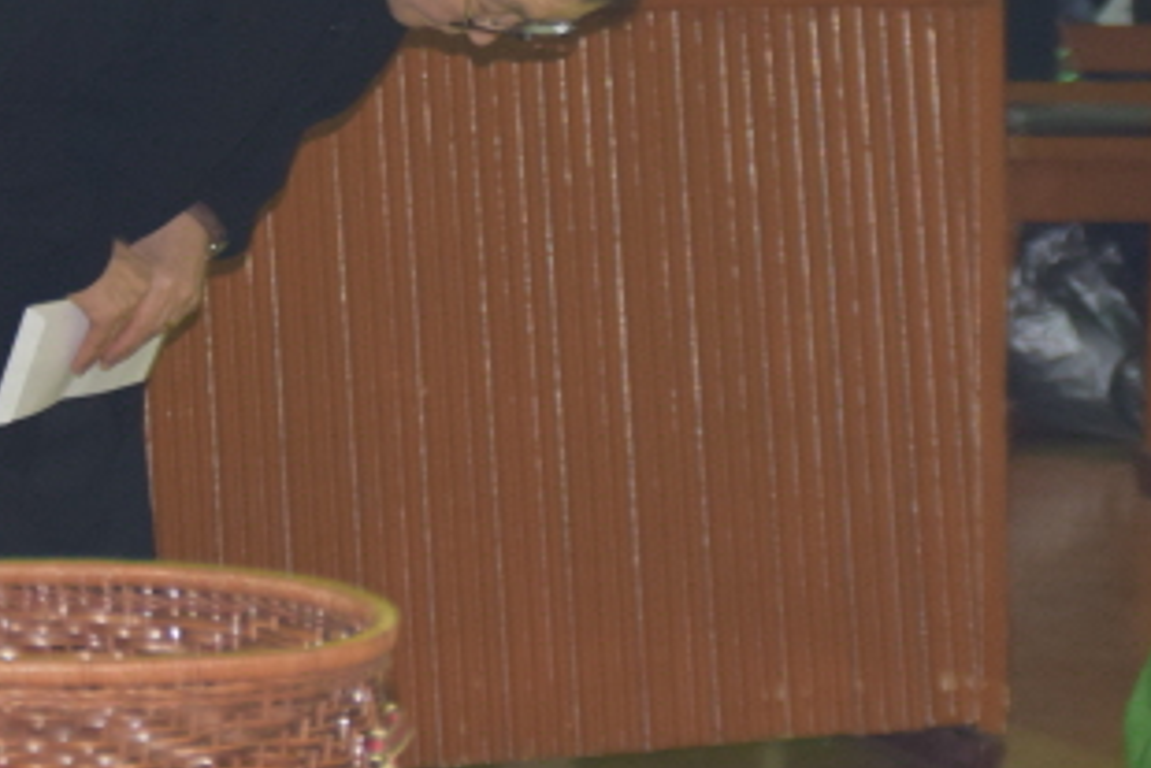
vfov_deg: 4.6
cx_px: 538
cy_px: 454
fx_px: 9500
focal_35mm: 297
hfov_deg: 6.9
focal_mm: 60
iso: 800
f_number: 4
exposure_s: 1/60
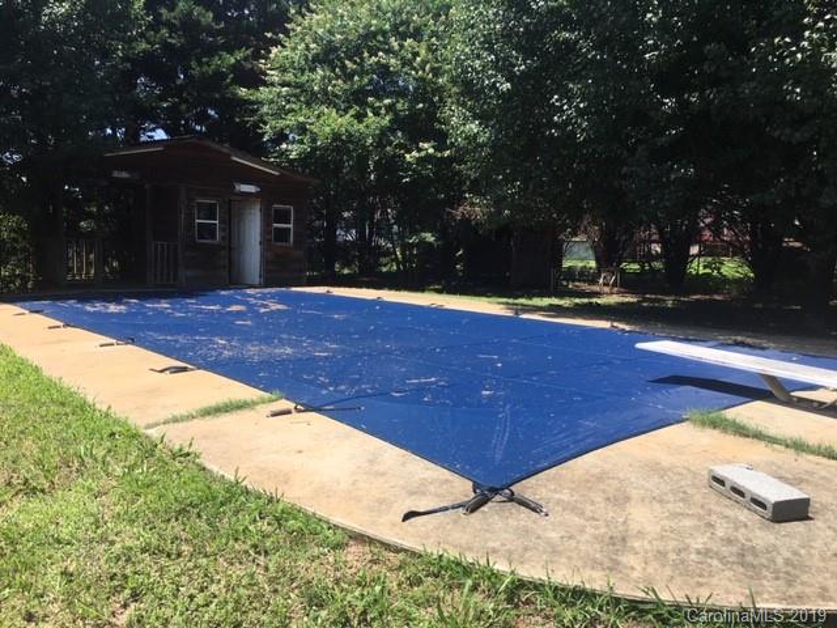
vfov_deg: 48.2
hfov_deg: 61.7
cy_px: 314
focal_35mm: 29
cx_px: 418
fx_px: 701
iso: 25
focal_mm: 4.15
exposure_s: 1/986
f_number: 2.2
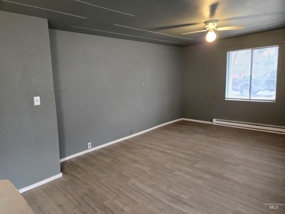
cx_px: 142
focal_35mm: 23
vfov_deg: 58.9
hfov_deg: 73.9
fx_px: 189
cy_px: 107
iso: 800
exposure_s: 1/60
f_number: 1.8
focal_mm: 5.4
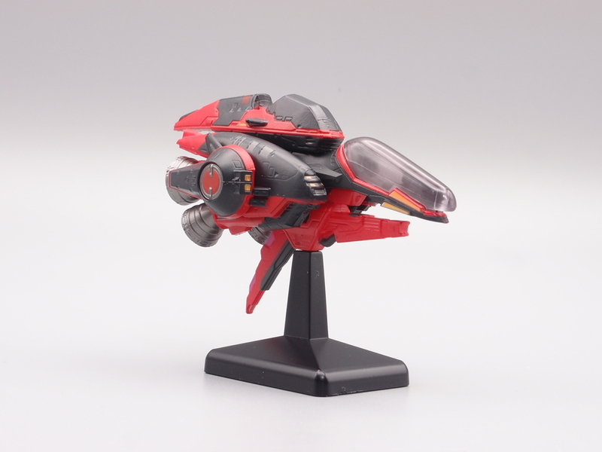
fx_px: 1235
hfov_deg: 27.4
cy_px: 226
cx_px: 301
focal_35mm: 71
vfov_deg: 20.7
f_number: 8
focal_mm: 15.27
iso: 100
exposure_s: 1/6
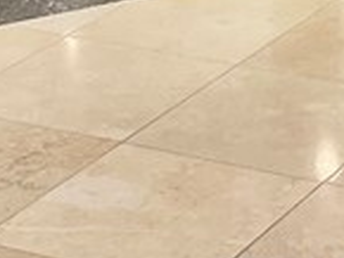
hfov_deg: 10.6
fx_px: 1820
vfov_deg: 7.0
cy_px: -594
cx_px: 444
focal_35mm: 183
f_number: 1.6
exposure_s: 1/120
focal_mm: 4.2
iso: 64
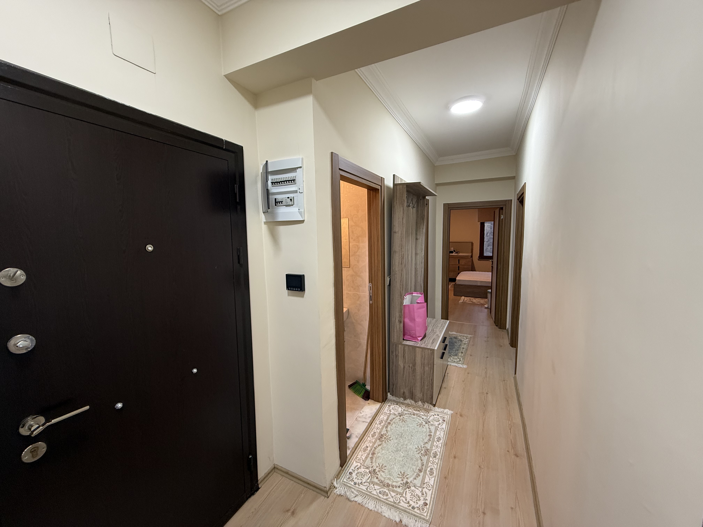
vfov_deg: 85.7
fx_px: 284
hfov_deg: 102.1
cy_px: 264
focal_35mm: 14
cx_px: 352
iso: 200
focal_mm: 2.22
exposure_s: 1/50
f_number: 2.2
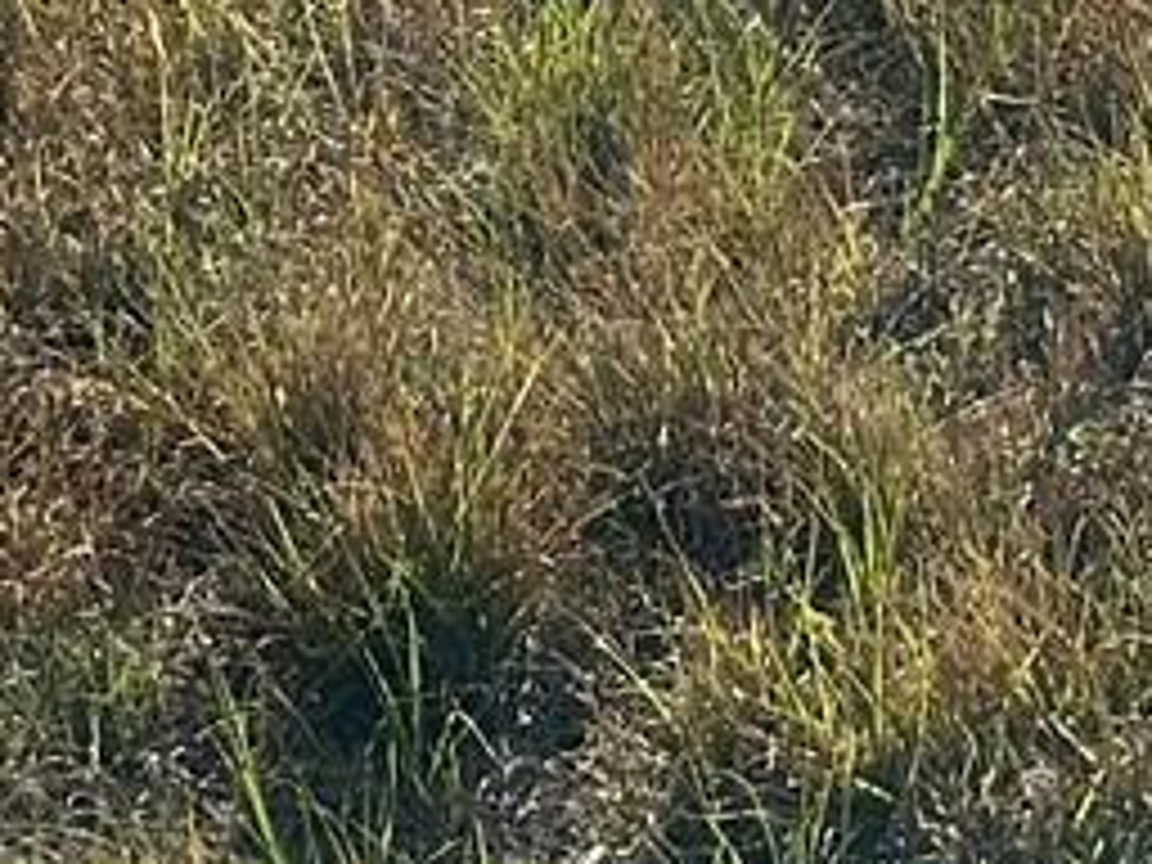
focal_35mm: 150
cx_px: 1624
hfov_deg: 12.6
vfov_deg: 8.3
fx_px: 4992
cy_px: -1768
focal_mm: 6.86
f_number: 1.78
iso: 80
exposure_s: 1/6623
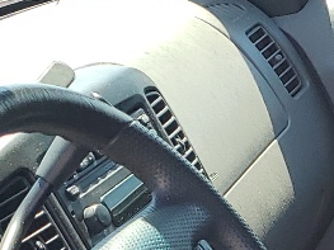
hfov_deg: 11.9
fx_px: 1524
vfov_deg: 8.5
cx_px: 500
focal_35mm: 158
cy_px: 607
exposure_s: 1/476
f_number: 1.5
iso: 50
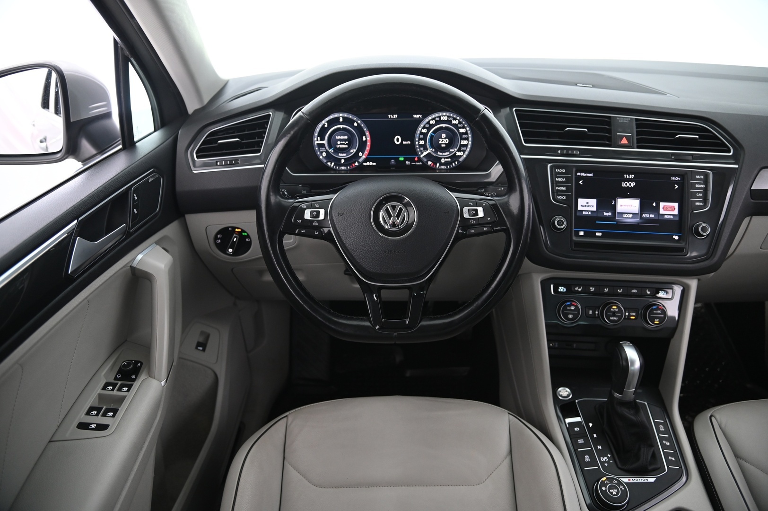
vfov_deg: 53.1
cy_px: 256
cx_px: 384
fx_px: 512
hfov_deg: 73.8
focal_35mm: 24
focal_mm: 24
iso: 2000
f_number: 4
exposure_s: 1/15
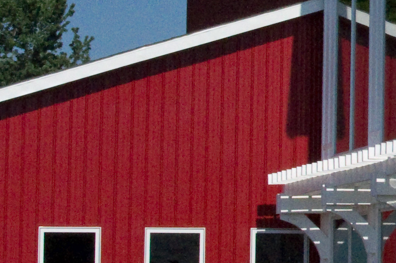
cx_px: 740
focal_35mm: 225
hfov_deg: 8.7
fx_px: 2472
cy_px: 30
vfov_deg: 6.1
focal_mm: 32.5
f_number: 14
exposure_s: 1/5000
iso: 3200
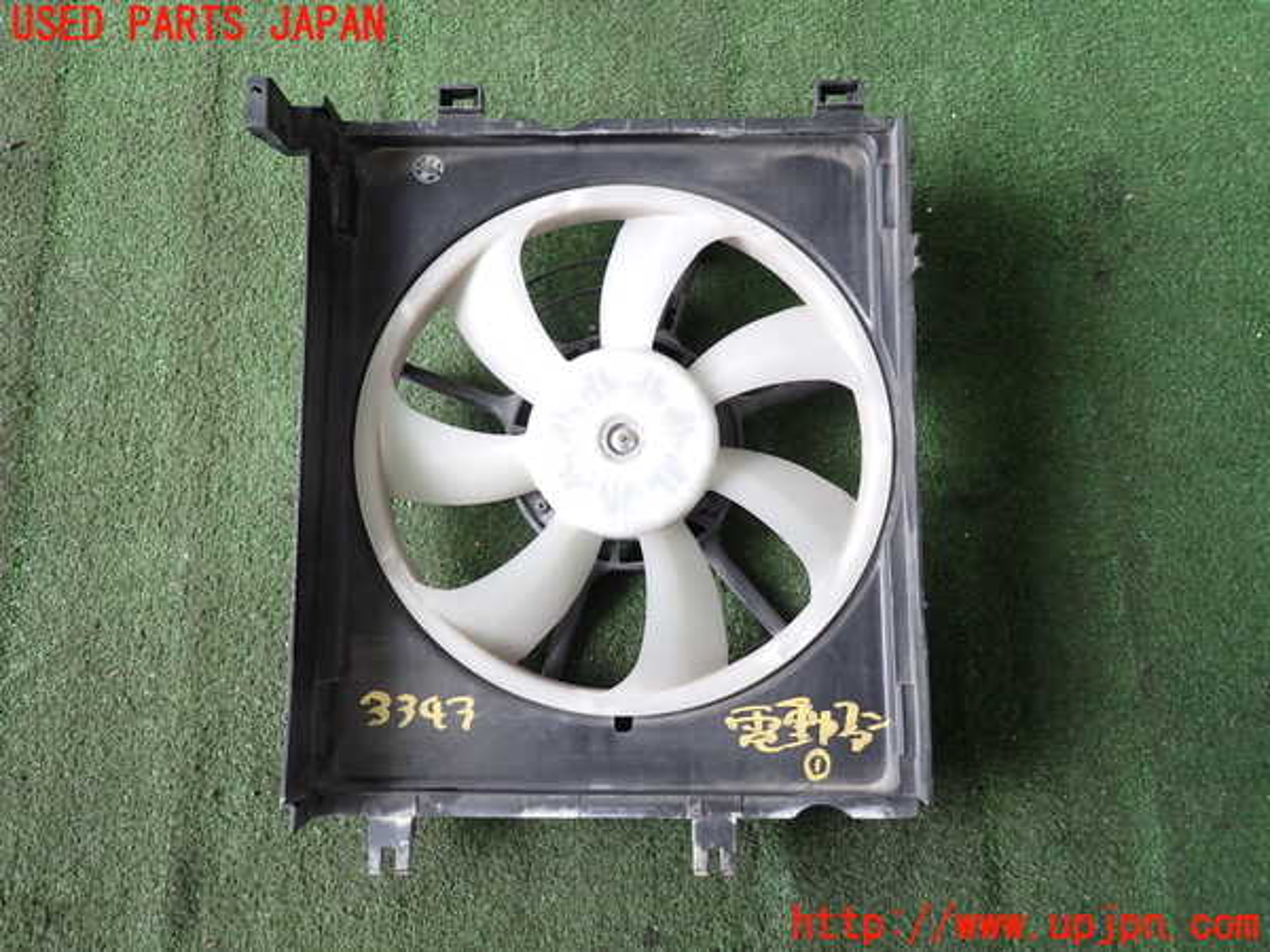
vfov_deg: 54.9
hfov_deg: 69.4
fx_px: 917
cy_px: 476
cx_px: 635
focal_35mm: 25
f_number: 2
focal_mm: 4.5
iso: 160
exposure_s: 1/60
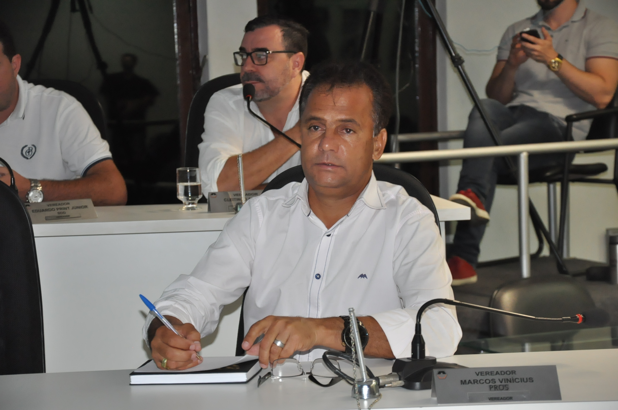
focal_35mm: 112
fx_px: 1929
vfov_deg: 12.1
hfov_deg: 18.2
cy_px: 205
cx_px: 309
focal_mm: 75
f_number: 5.3
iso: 2000
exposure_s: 1/60
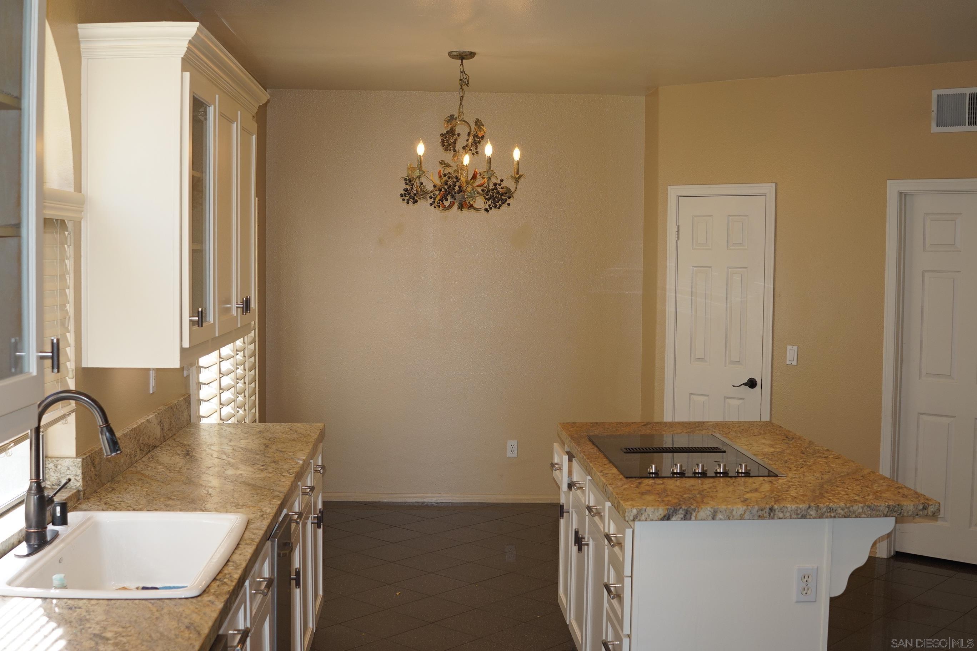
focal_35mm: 42
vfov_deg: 31.9
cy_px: 326
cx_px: 488
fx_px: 1140
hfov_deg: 46.4
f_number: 4
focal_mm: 28
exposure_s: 1/160
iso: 400
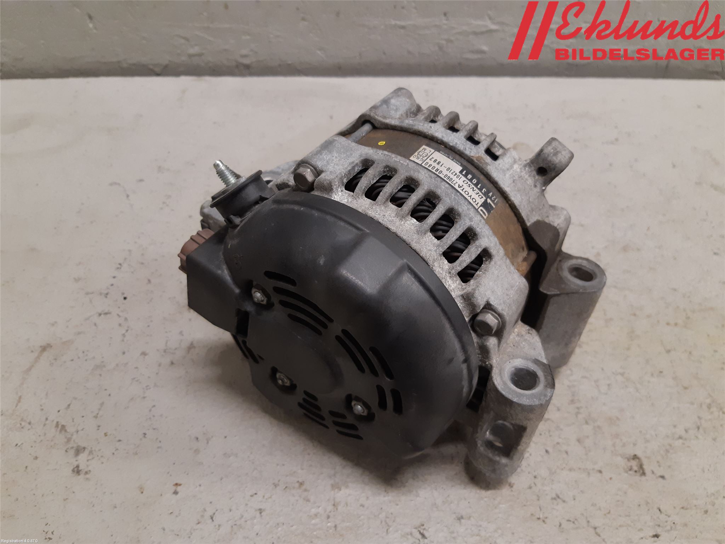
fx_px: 545
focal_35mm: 26
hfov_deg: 67.3
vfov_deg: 53.1
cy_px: 272
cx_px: 362
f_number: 1.7
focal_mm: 3.93
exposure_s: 1/50
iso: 160
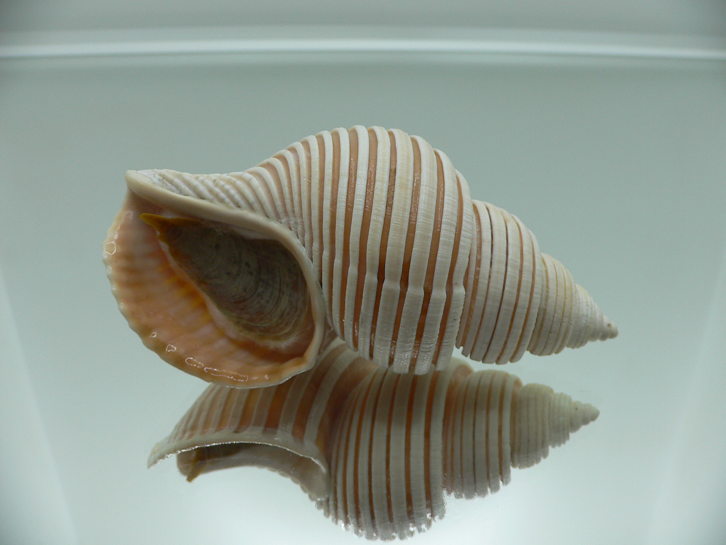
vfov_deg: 40.7
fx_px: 734
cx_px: 363
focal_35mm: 35
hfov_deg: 52.6
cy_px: 272
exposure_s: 1/80
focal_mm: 4.6
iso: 80
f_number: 2.8
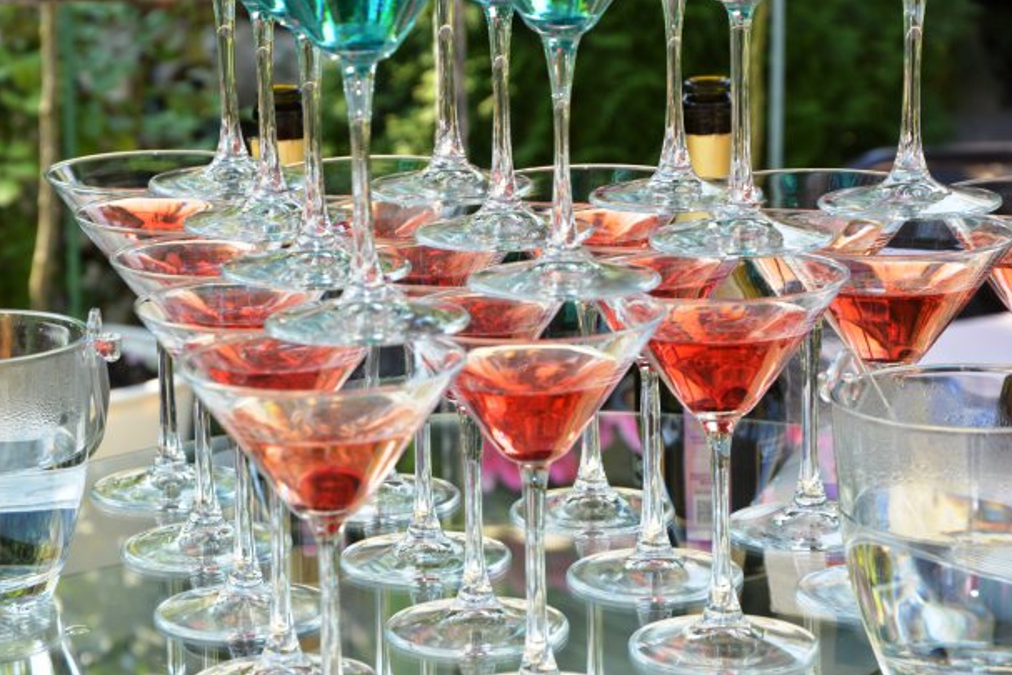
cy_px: 338
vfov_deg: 10.7
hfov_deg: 15.9
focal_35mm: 129
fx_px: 3613
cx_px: 507
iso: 180
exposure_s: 1/60
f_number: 8
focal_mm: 85
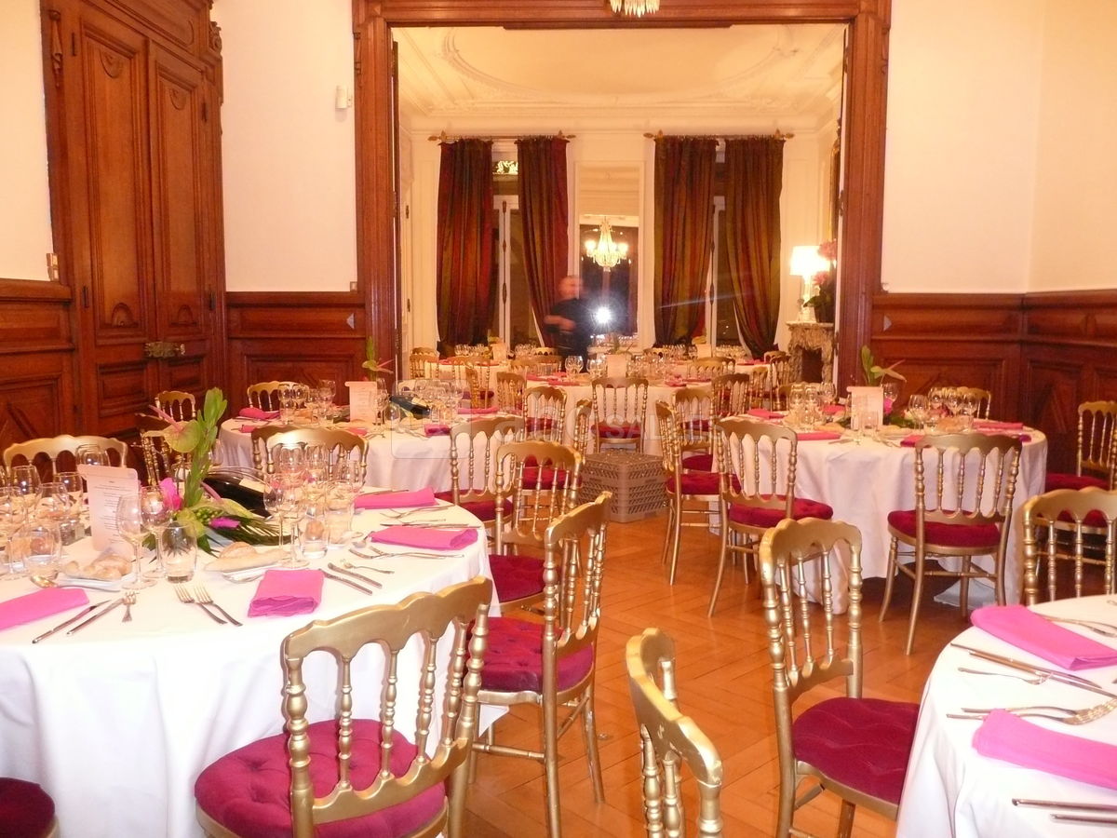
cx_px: 558
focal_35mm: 28
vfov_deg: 49.7
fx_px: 904
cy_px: 419
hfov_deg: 63.4
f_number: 3.3
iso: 400
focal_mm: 4.6
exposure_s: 1/8
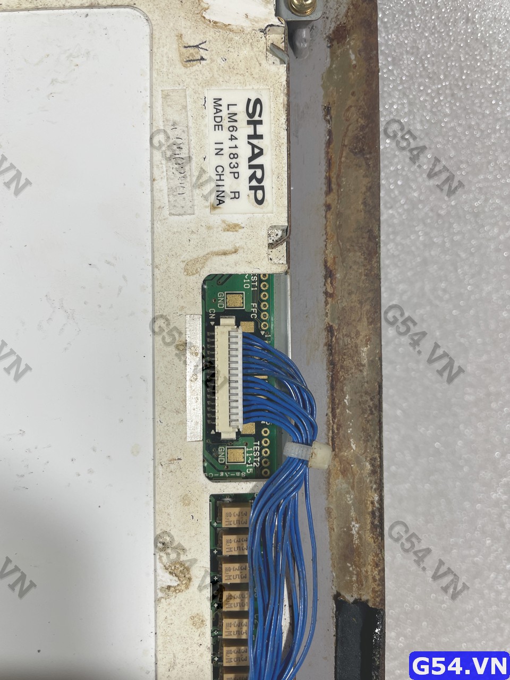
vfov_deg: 67.3
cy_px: 340
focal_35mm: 26
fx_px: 511
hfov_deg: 53.1
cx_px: 255
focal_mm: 4.2
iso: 40
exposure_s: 1/100
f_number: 1.6
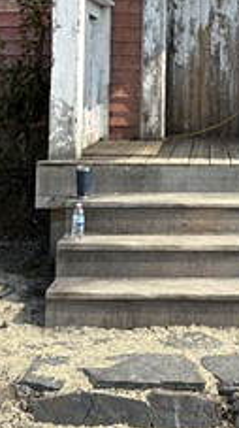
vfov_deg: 33.1
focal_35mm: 60
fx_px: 679
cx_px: 213
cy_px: 40
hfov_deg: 19.6
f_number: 1.6
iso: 50
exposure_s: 1/2451
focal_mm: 6
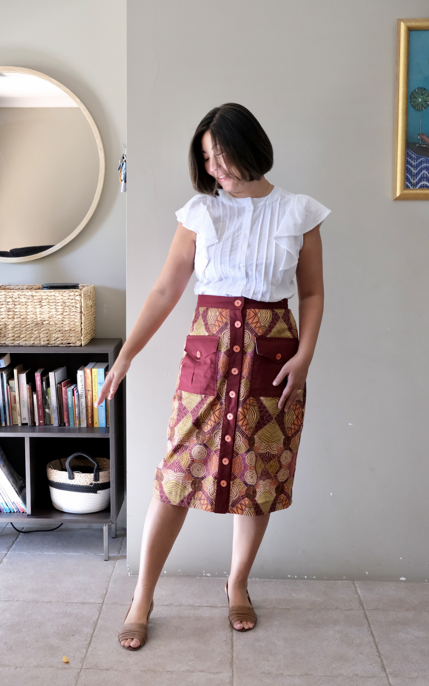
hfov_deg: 29.9
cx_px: 215
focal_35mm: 43
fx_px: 804
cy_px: 344
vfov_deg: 46.2
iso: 3200
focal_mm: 27.7
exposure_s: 1/90
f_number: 3.2
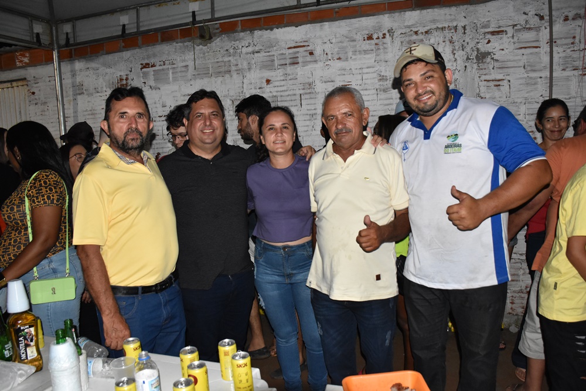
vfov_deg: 47.9
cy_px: 196
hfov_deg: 67.4
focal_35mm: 27
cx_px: 293
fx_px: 440
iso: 2500
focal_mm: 18
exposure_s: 1/100
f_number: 4.5
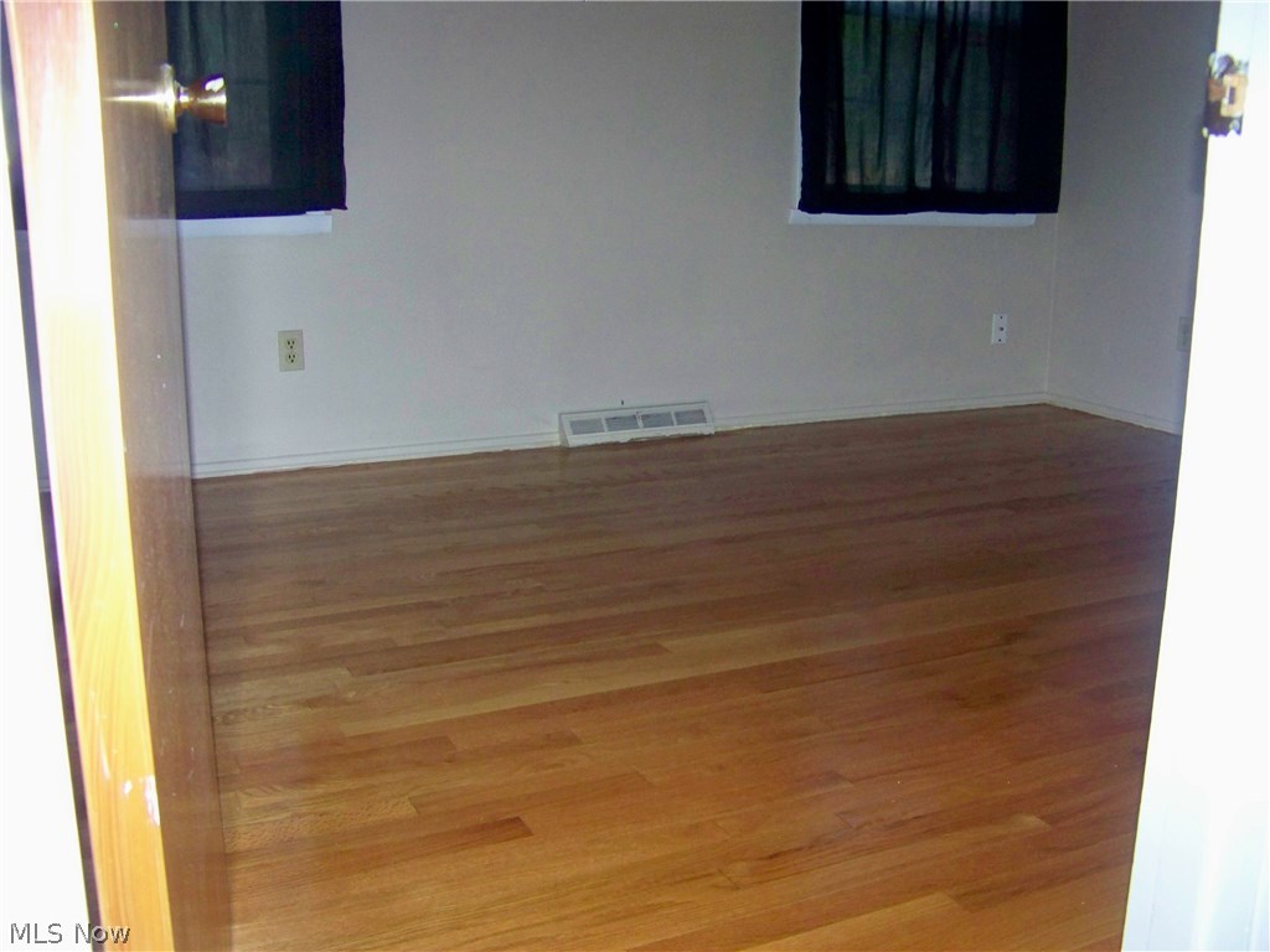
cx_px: 635
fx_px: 1321
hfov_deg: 51.4
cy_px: 476
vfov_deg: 39.7
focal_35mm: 36
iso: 200
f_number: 2.8
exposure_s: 1/30
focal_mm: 5.85
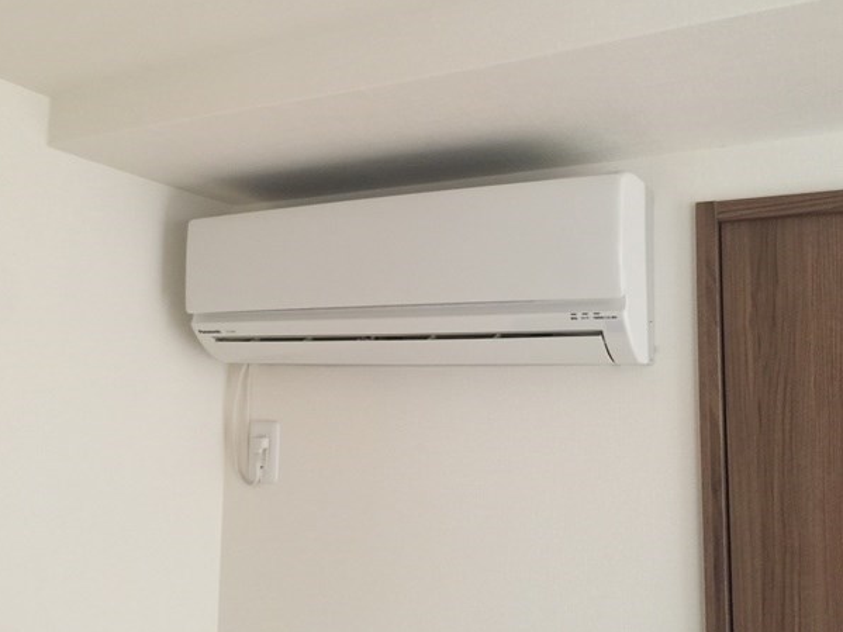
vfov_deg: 45.4
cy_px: 310
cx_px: 418
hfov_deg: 58.4
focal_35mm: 31
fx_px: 755
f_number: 2.2
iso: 64
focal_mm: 4.15
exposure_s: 1/4
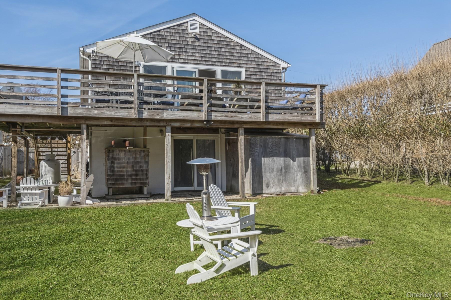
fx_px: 388
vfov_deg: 42.3
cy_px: 150
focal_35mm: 31
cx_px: 226
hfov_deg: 60.3
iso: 200
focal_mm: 21
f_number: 8
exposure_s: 1/500
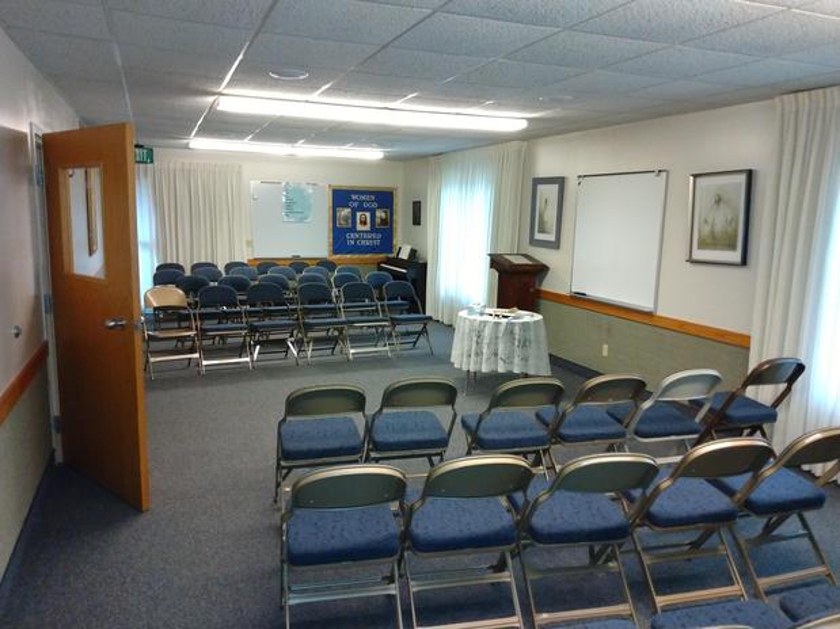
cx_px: 420
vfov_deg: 66.0
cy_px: 314
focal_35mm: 20
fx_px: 485
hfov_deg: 81.8
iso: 803
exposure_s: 1/20
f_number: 2
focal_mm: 3.54
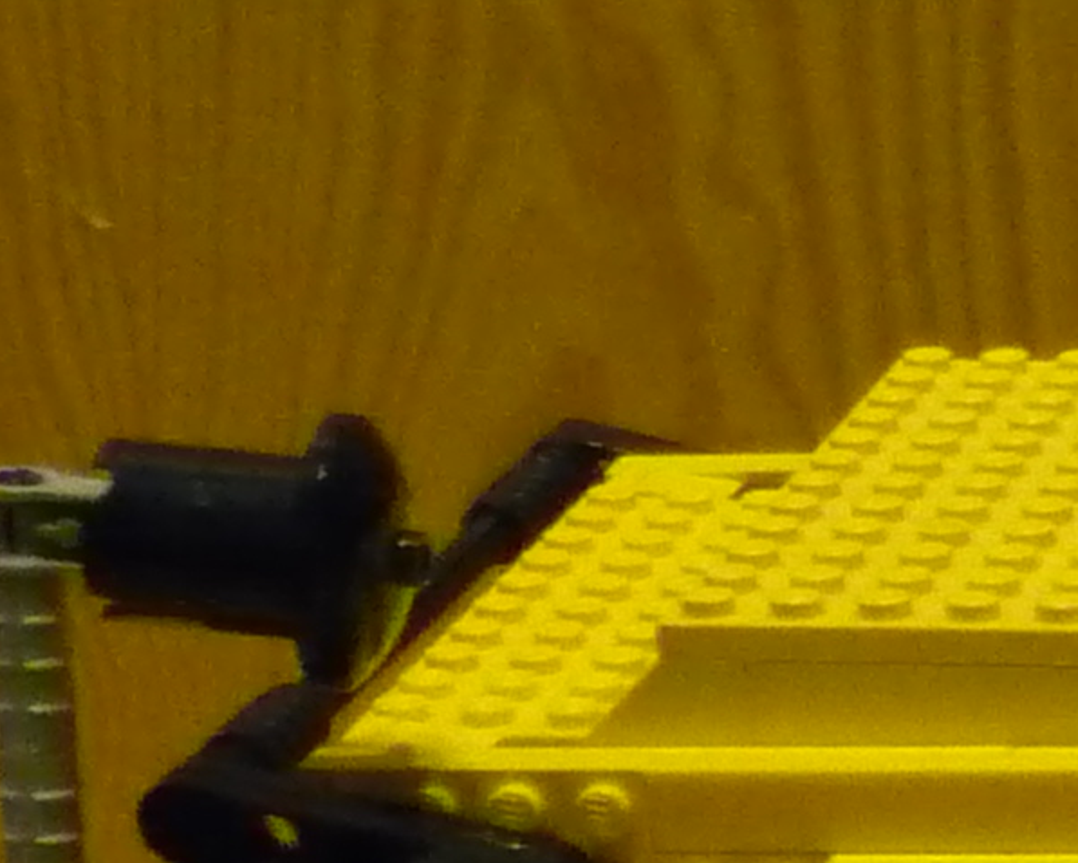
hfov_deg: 10.0
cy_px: 1652
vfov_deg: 8.4
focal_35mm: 176
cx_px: 2252
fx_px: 5617
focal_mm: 5.5
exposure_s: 1/10
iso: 800
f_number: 2.8
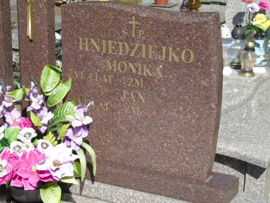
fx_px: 640
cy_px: 102
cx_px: 135
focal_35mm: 82
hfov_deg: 23.8
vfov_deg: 18.0
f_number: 4.1
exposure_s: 1/640
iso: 80
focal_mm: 15
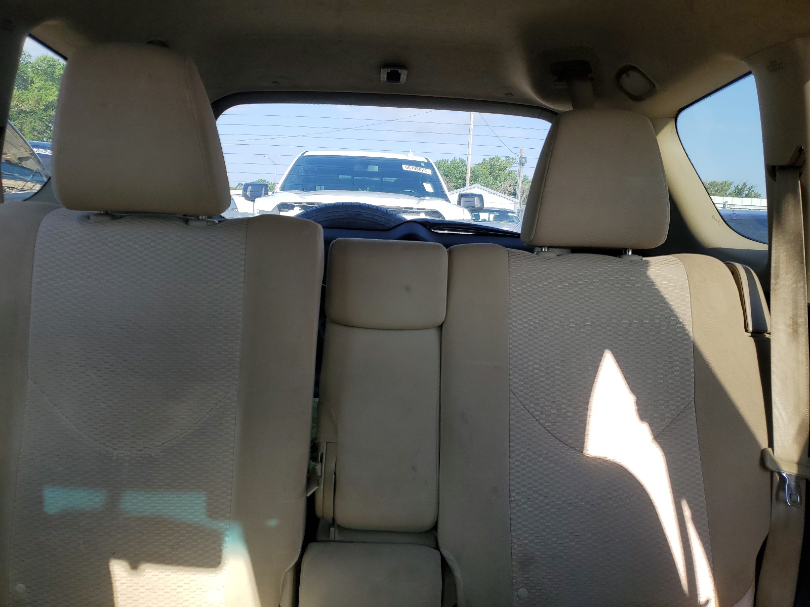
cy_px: 304
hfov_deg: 67.3
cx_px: 405
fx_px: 608
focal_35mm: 26
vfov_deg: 53.1
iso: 50
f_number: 1.5
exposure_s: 1/400
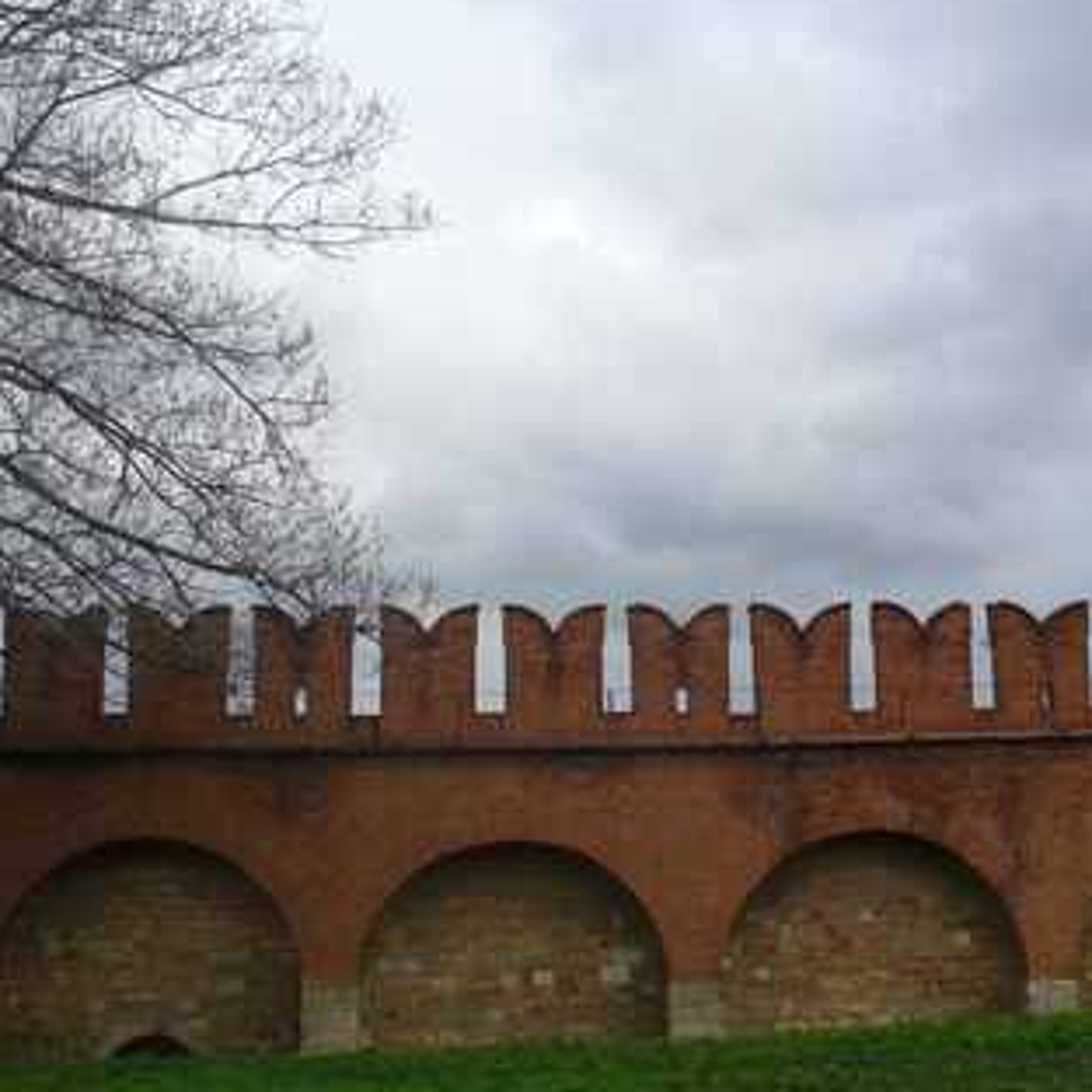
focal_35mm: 47
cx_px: 722
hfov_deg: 35.7
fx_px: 1677
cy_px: 537
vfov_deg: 36.1
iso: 80
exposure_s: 1/320
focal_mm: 6.1
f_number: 5.6
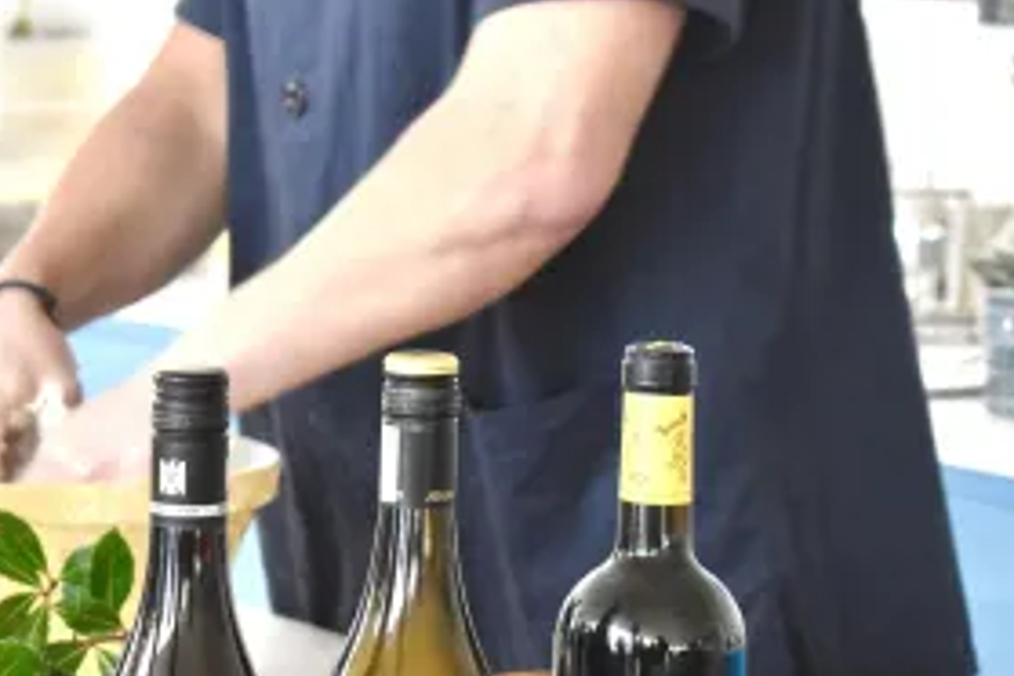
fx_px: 3995
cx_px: 367
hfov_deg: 14.4
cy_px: 447
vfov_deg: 9.7
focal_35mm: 142
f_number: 5.6
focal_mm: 55
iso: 1600
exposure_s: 1/50
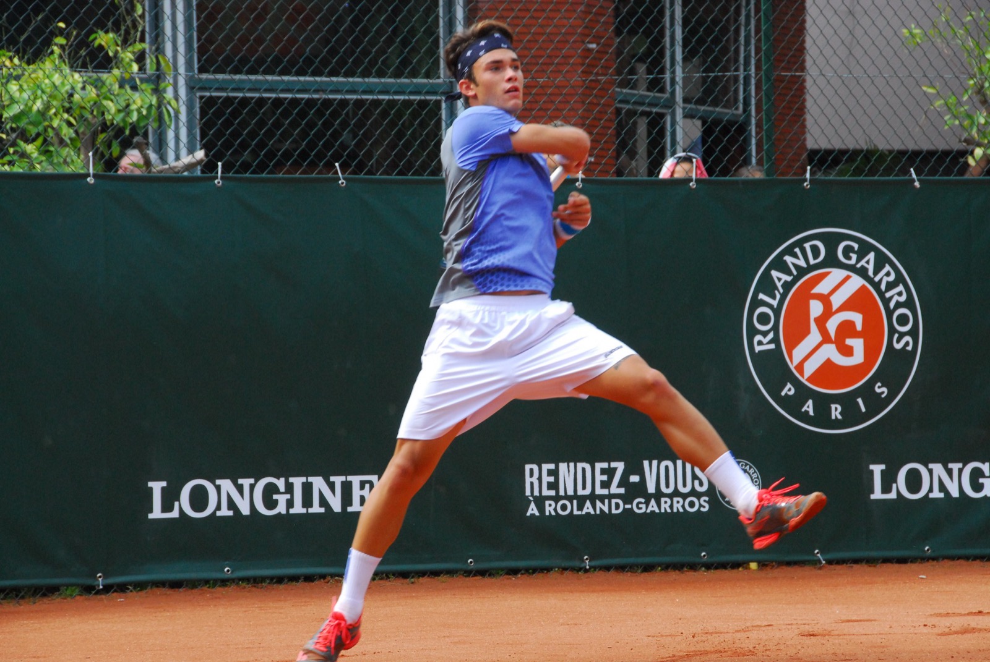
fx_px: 4956
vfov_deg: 7.7
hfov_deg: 11.4
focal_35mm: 180
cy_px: 331
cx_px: 495
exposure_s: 1/320
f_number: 11
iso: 800
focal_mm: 120
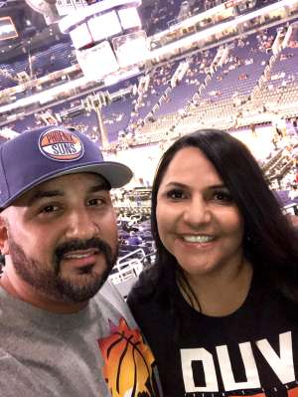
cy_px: 198
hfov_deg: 44.2
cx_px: 149
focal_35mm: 32
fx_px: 367
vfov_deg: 56.8
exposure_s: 1/30
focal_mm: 2.87
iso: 640
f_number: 2.2
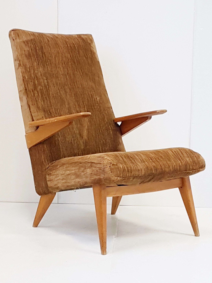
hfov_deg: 53.1
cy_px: 142
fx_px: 212
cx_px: 106
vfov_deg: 67.3
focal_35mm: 26
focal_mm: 4.2
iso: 200
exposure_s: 1/50
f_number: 1.7
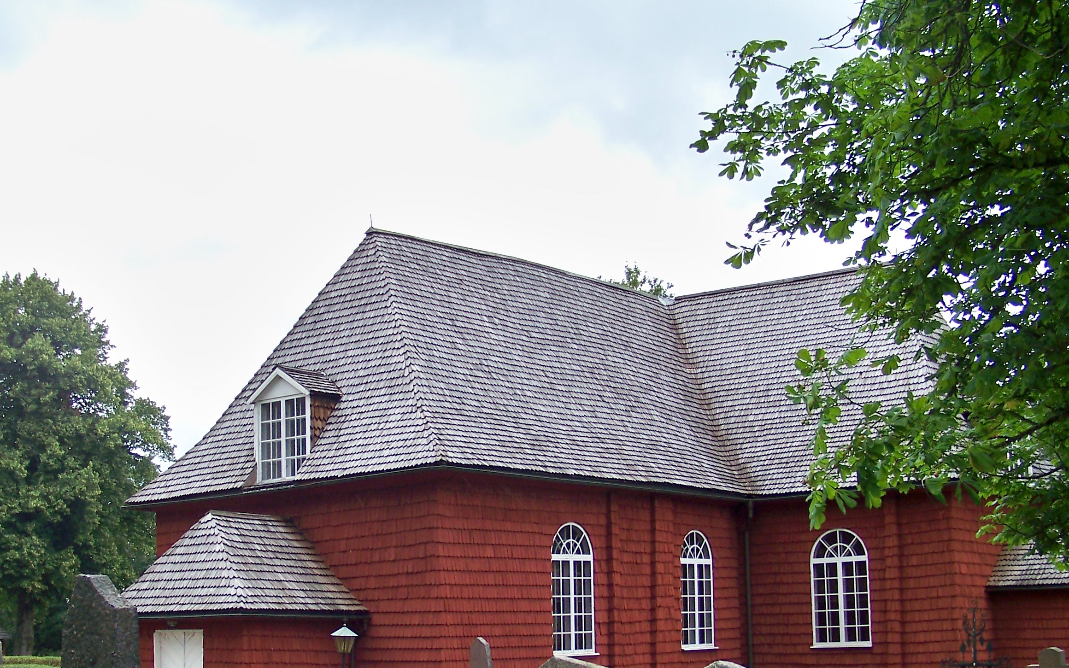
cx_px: 377
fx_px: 1602
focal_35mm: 55
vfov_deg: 23.2
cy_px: 527
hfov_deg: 36.6
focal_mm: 5.85
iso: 160
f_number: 2.8
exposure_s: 1/160
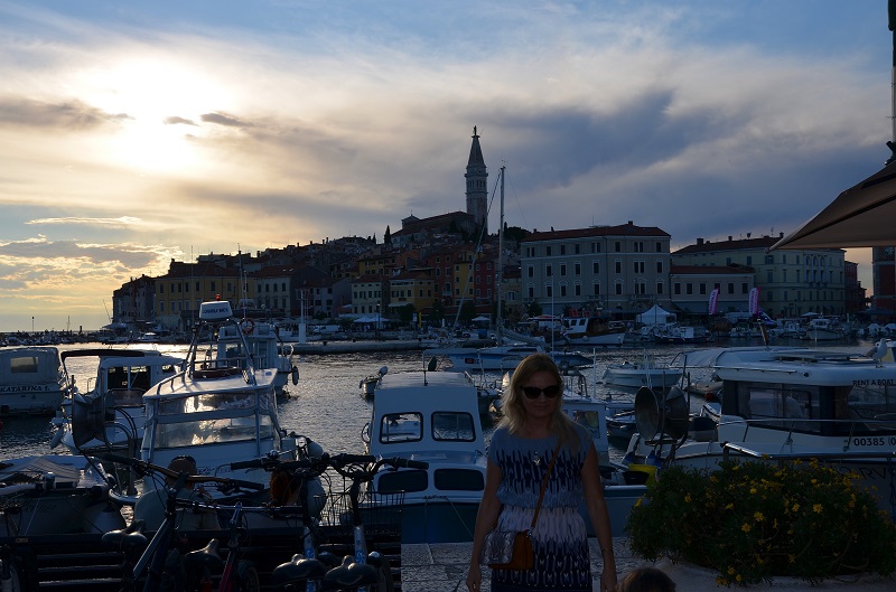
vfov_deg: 31.7
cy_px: 296
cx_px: 448
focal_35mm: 42
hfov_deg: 46.5
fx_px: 1043
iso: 100
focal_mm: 28
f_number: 11
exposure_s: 1/200
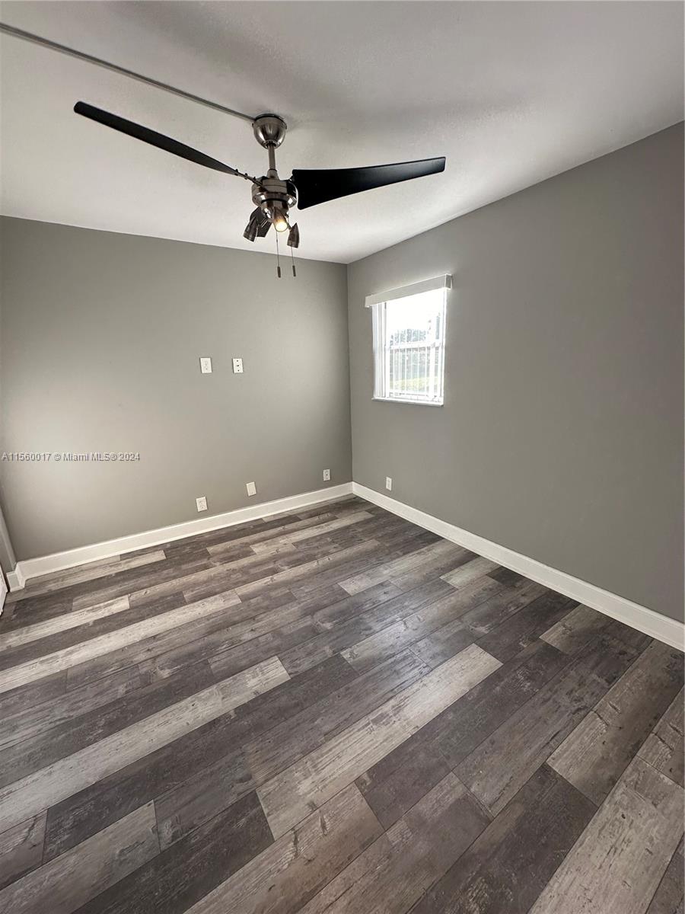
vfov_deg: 102.1
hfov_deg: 85.7
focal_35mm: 14
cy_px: 457
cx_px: 342
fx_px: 369
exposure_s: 1/99
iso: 50
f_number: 2.2
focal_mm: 2.22
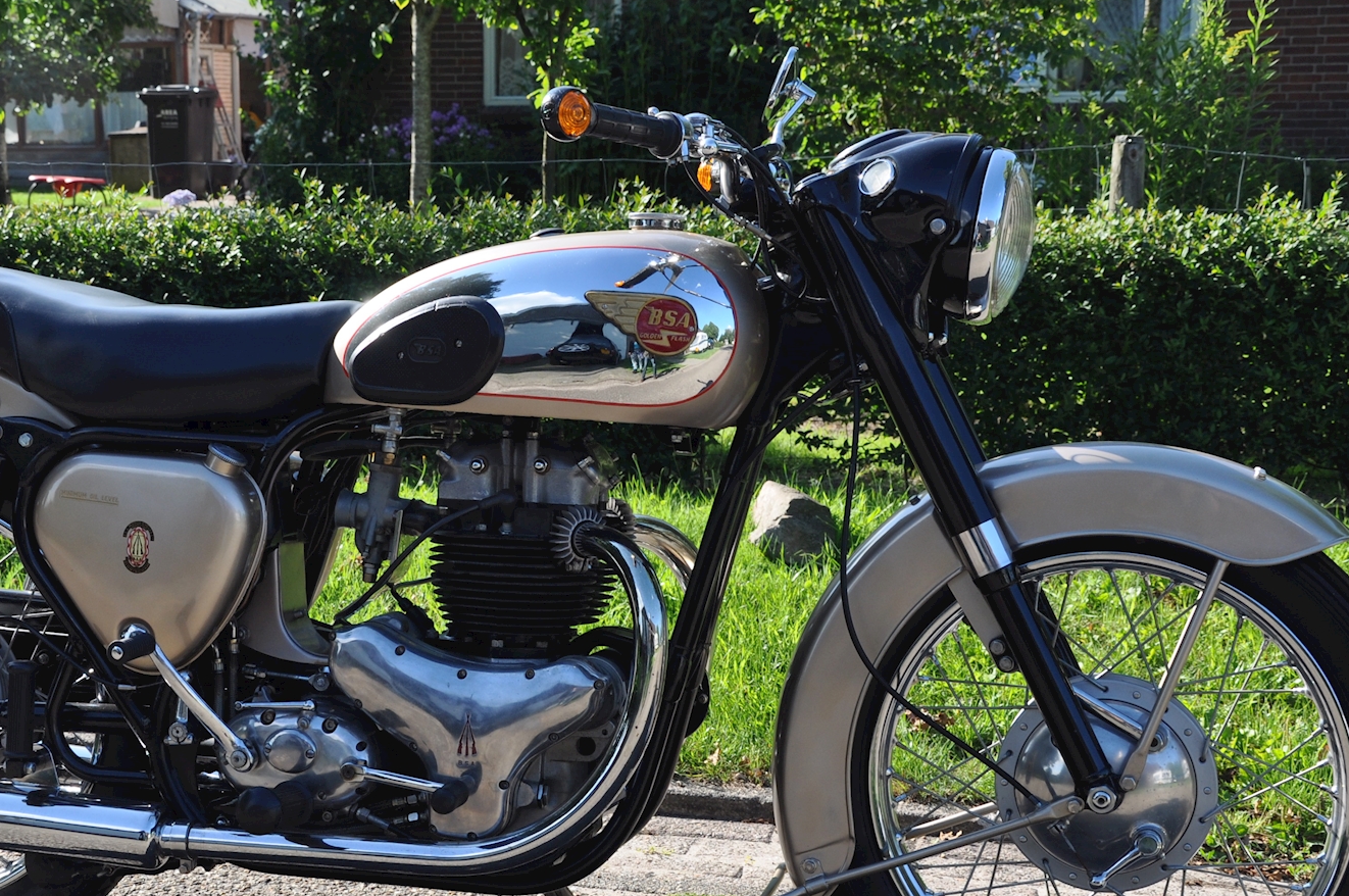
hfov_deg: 32.8
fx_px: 2283
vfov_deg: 22.2
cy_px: 543
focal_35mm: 61
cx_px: 524
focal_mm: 28
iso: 200
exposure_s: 1/250
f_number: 8
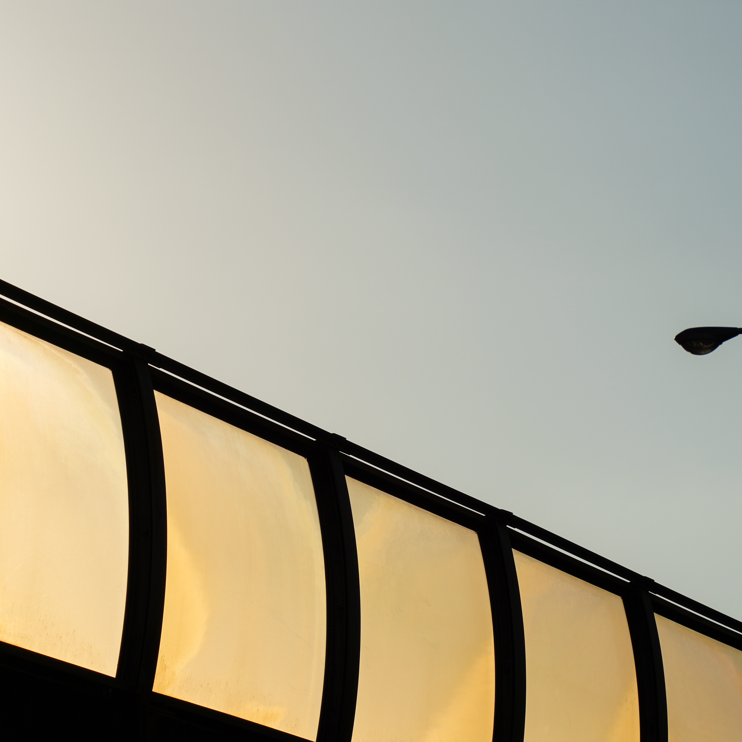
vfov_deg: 9.3
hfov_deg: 9.3
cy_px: 513
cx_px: 339
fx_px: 4559
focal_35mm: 188
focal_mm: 100
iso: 100
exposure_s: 1/2000
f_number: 8
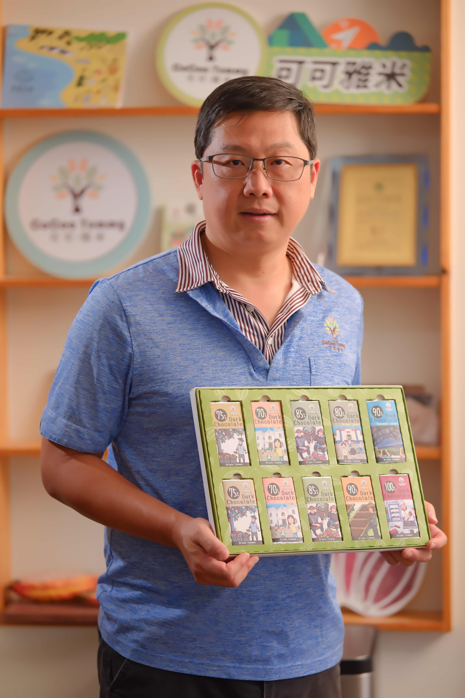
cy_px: 349
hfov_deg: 12.1
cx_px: 232
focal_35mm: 113
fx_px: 2189
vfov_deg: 18.1
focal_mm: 75
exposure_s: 1/60
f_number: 1.6
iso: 320
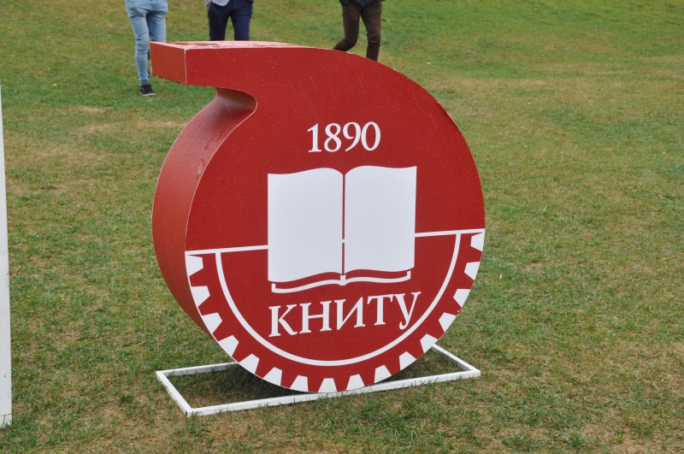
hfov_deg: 33.4
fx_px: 1138
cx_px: 342
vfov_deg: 22.6
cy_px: 227
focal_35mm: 60
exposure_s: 1/200
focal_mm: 40
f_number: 7.1
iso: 500
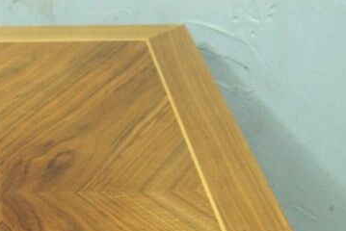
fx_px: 2758
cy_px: 361
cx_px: 12
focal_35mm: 287
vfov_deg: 4.8
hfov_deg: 7.2
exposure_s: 1/25
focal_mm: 55
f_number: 8
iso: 800
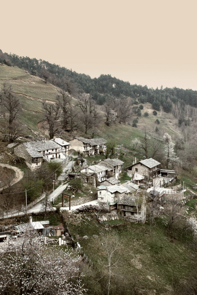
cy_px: 148
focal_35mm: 48
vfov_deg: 41.1
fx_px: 393
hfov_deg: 28.1
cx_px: 98
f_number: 5.6
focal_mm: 32
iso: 400
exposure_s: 1/10
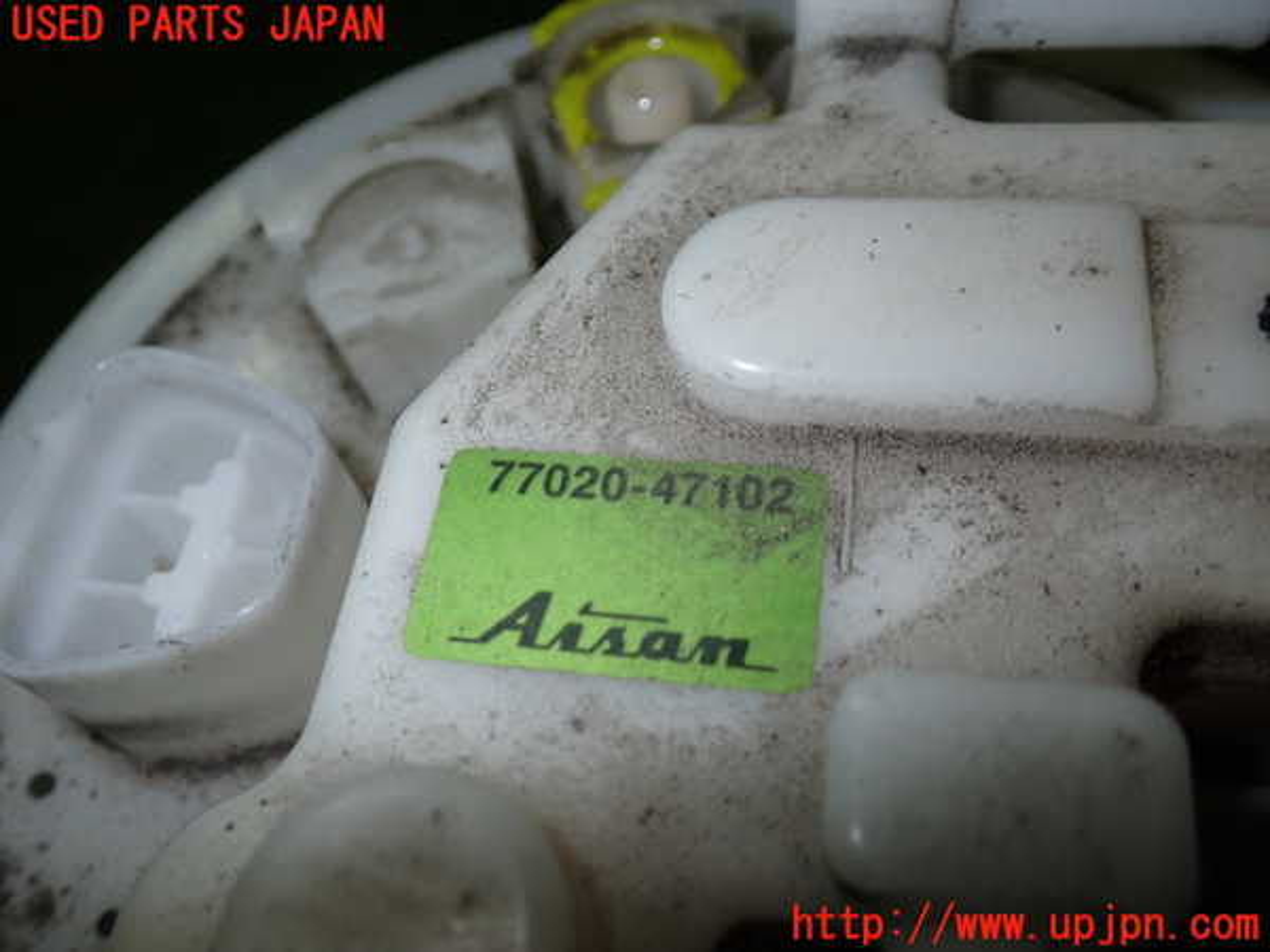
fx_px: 1174
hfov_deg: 56.8
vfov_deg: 44.2
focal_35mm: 32
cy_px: 476
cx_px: 635
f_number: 7.1
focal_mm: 5.79
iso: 200
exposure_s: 1/30
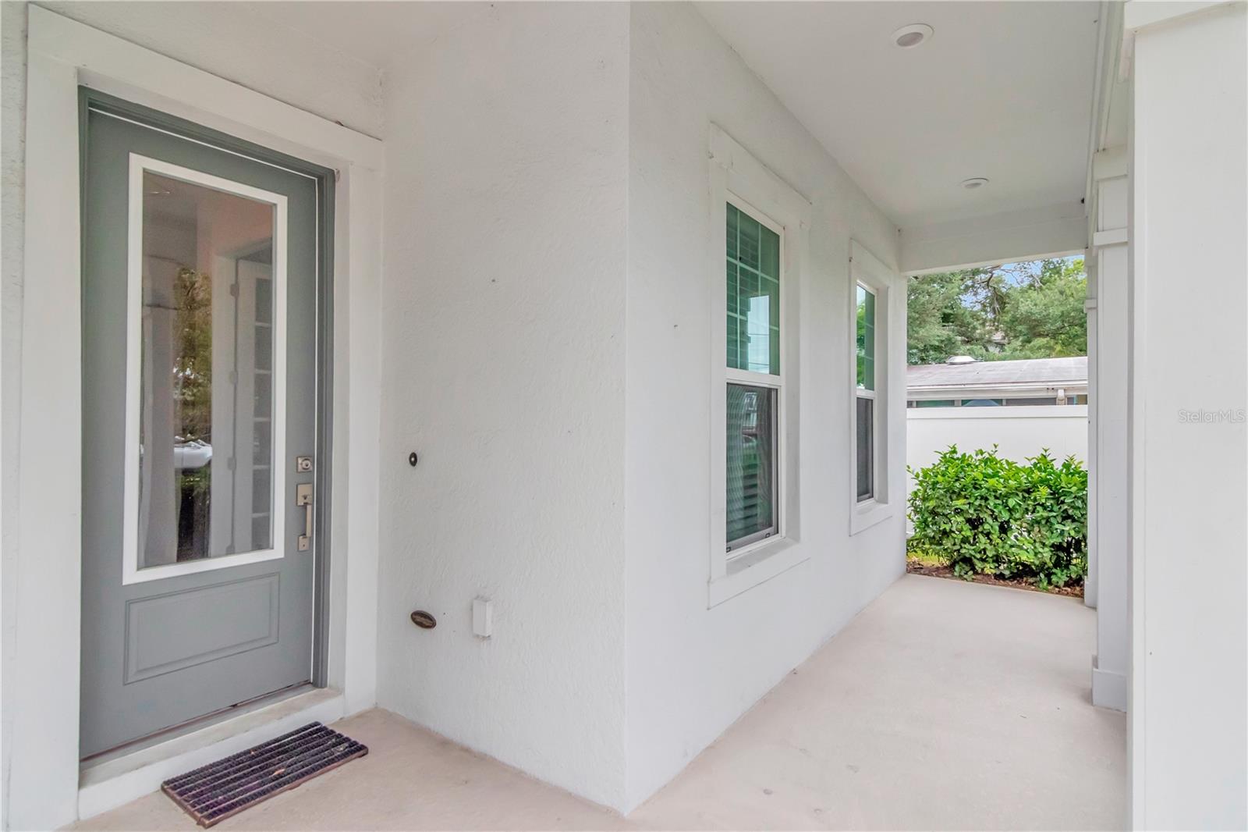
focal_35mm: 16
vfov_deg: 72.0
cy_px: 416
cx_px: 624
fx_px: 572
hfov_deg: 95.0
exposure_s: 1/1250
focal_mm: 11
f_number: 8
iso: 1000
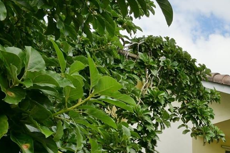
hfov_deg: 37.3
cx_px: 269
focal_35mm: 41
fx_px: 262
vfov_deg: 26.9
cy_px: 205
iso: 640
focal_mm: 10
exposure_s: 1/400
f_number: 10
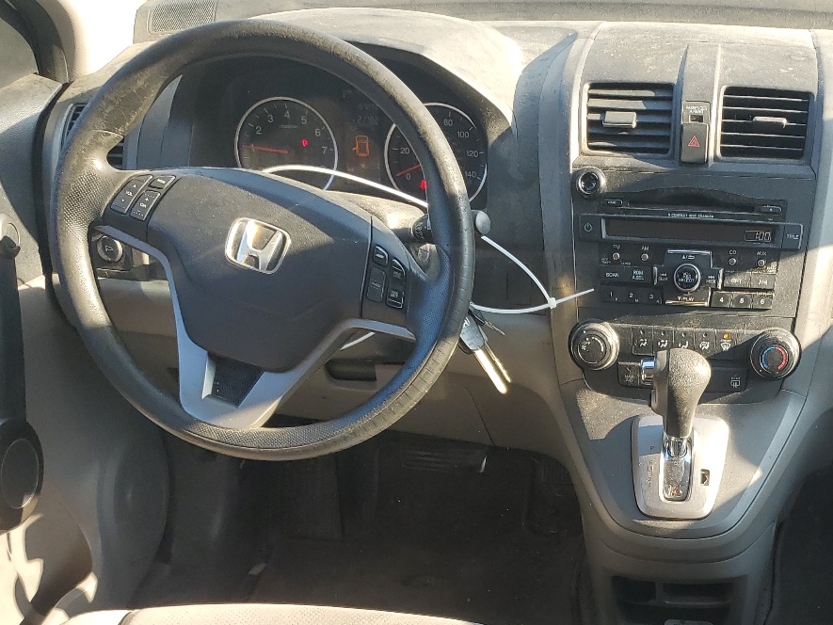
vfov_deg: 29.6
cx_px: 649
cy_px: 561
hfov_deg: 39.1
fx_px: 1131
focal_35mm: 47
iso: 50
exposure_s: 1/250
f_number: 1.5
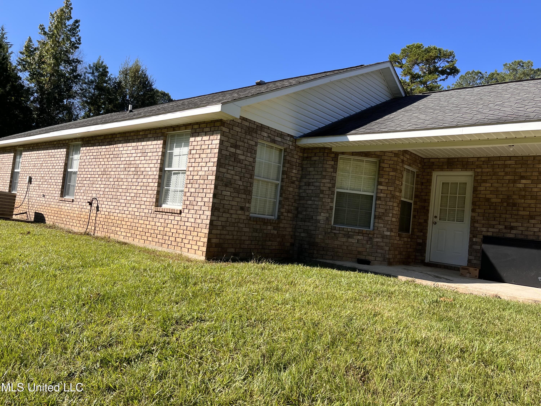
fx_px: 406
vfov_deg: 53.1
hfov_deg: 67.3
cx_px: 270
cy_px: 203
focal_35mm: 26
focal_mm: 5.1
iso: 50
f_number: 1.6
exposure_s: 1/2062
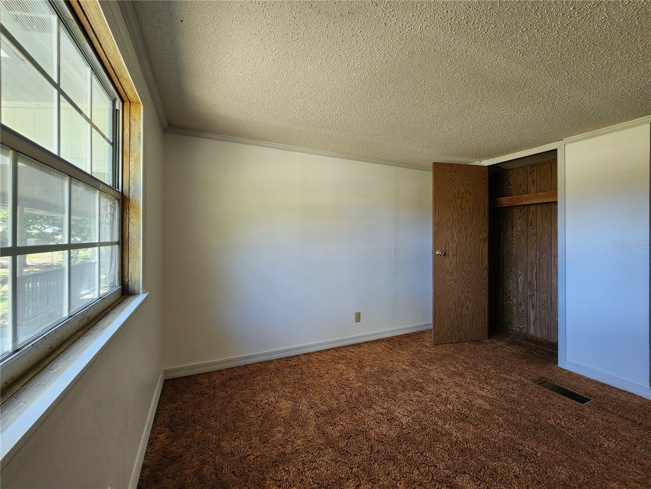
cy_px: 244
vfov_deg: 89.9
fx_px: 244
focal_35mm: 13
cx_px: 326
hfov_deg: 106.2
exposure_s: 1/60
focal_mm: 2.2
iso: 160
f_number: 2.2
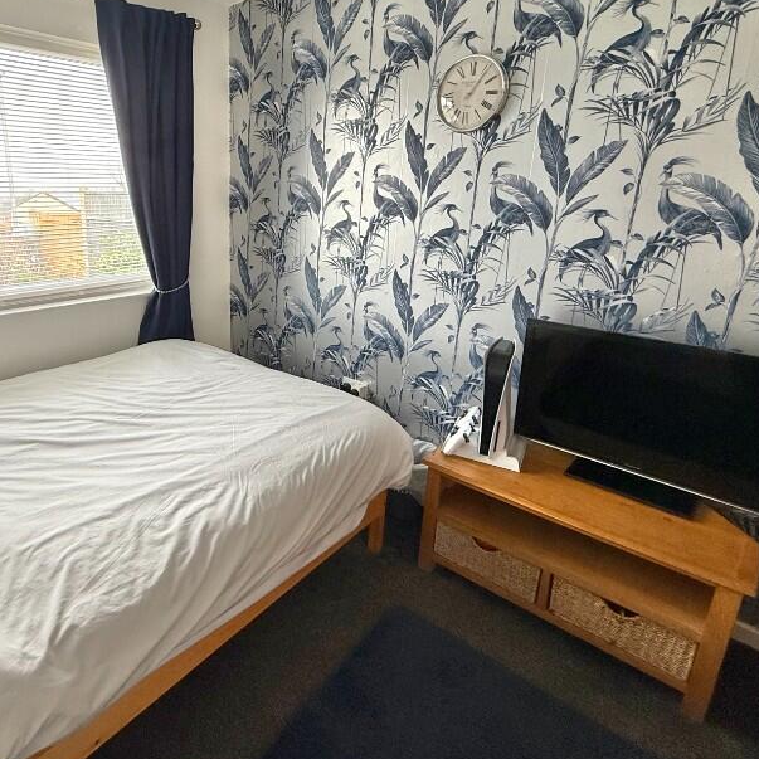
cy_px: 325
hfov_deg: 70.3
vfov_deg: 71.8
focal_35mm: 21
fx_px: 521
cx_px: 261
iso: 80
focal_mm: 2.22
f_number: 2.2
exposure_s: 1/99
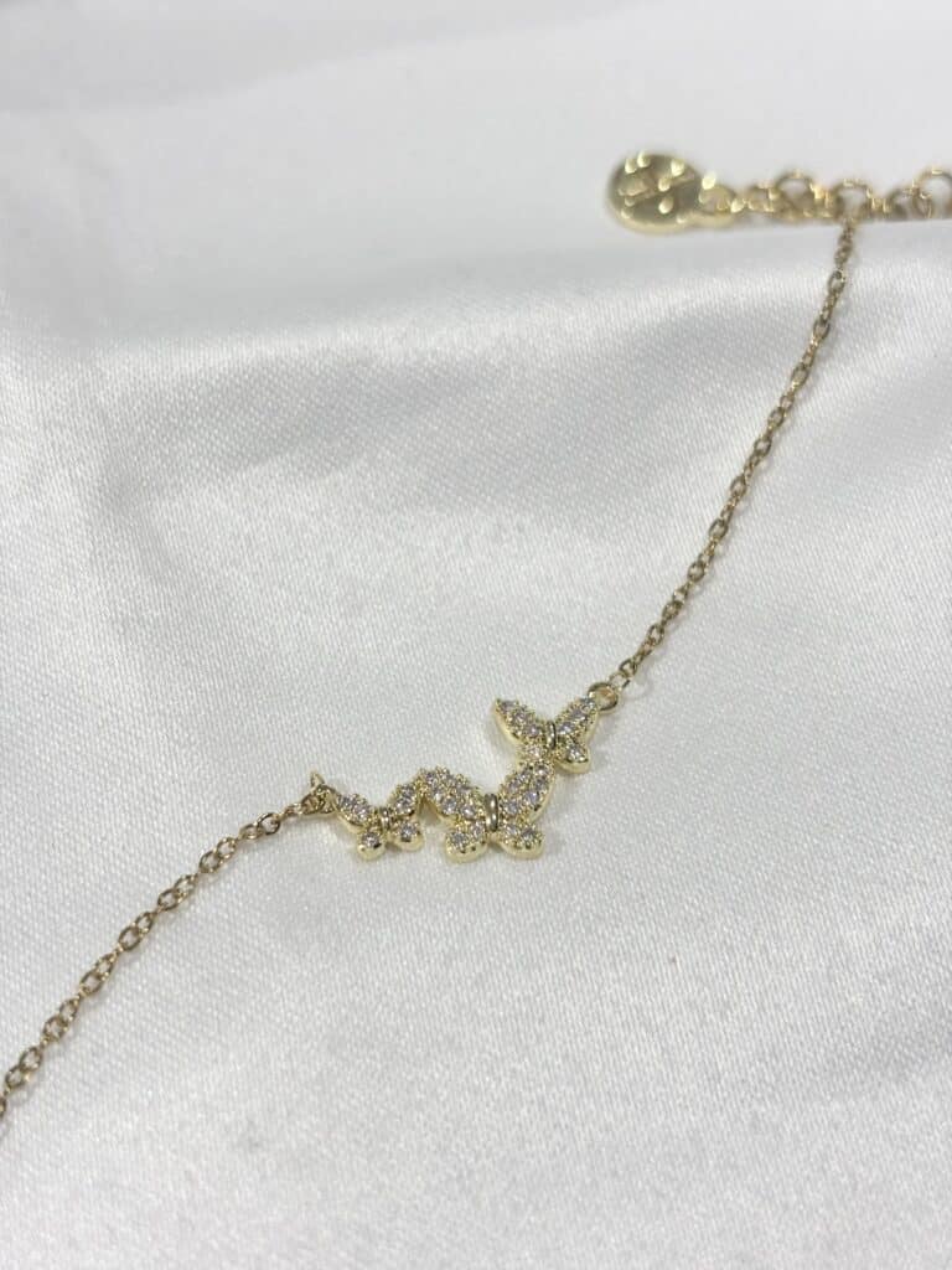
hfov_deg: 28.0
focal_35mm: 52
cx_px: 476
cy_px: 635
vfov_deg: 36.8
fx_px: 1907
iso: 32
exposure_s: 1/242
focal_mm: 5.96
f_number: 1.6
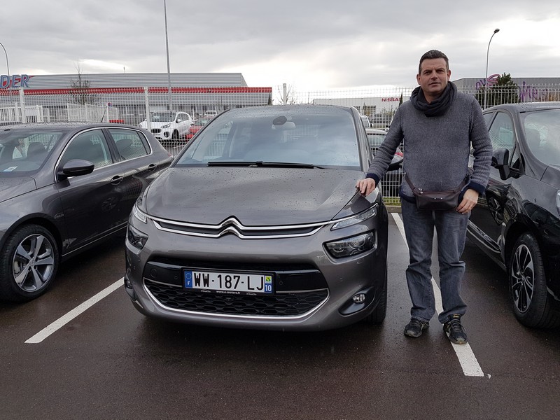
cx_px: 280
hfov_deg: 67.3
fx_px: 421
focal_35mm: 26
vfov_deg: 53.1
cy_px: 210
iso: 40
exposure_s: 1/606
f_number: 1.7
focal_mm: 4.2
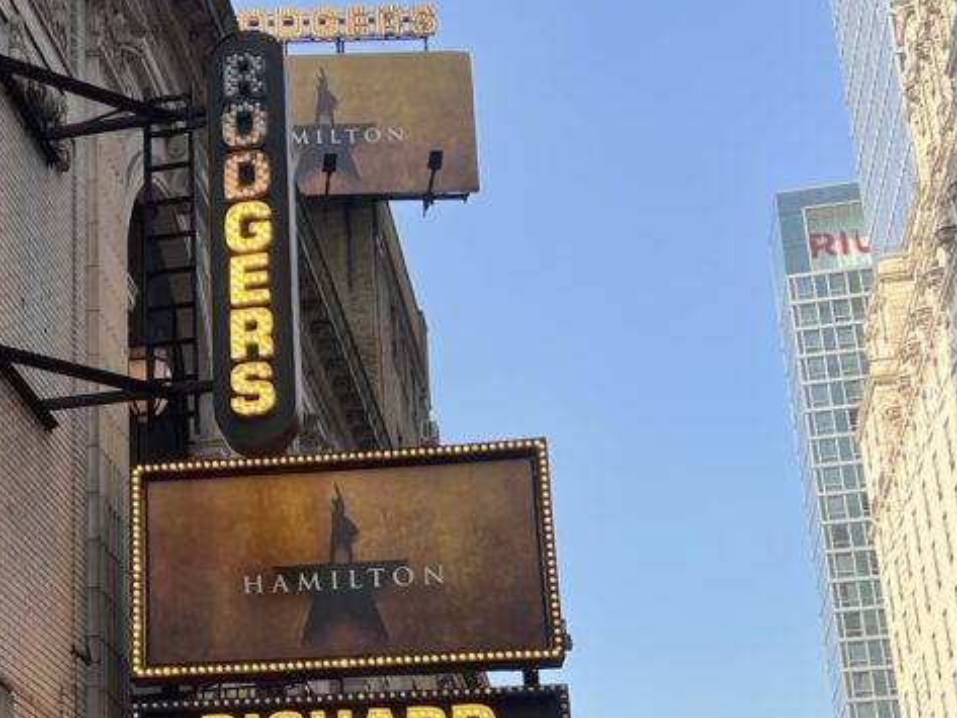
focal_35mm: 66
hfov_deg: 28.7
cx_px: 184
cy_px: 534
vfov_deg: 22.1
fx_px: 1825
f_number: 1.5
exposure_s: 1/1295
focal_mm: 5.7
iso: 50
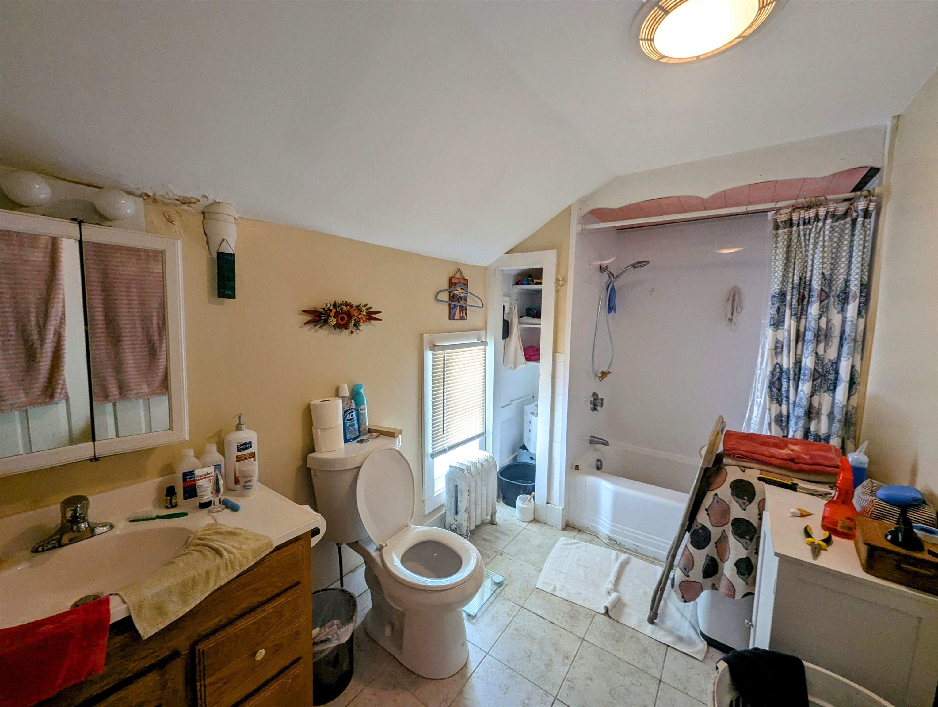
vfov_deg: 90.1
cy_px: 354
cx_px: 469
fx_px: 353
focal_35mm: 13
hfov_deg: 106.1
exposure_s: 1/23.8
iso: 61
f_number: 2.2
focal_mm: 1.95
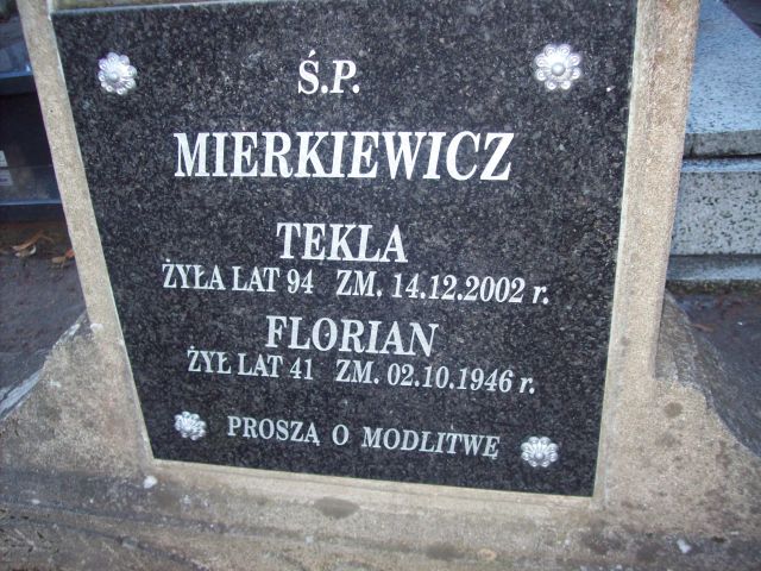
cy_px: 286
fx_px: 791
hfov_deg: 51.4
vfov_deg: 39.7
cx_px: 380
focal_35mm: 36
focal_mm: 6
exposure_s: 1/64
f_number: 2.7
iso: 80
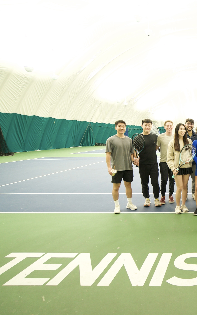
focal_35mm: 25
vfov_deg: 72.5
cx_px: 219
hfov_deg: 39.7
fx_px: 215
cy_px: 160
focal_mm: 16
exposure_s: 1/20
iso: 1000
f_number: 4
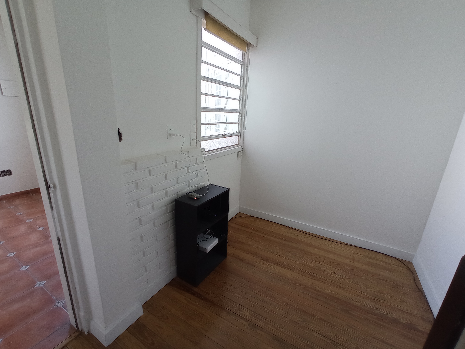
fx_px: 376
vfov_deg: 49.7
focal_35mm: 28
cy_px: 174
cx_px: 232
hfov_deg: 63.4
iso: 174
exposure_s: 1/33.3
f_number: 2.2
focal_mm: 1.65
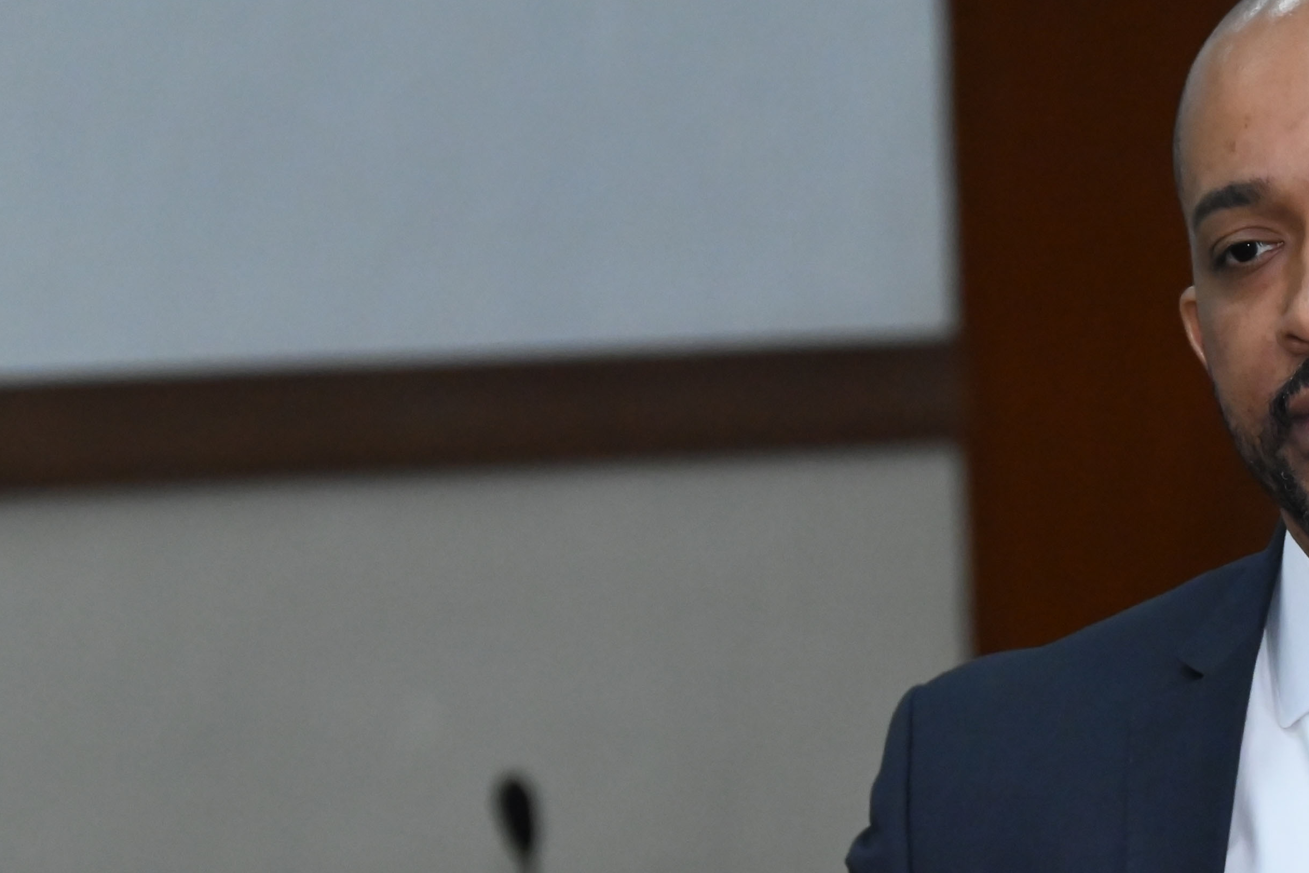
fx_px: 11275
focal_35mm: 310
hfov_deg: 6.6
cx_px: 1337
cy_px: 886
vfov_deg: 4.4
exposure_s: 1/200
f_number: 6.3
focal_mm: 125
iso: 5000
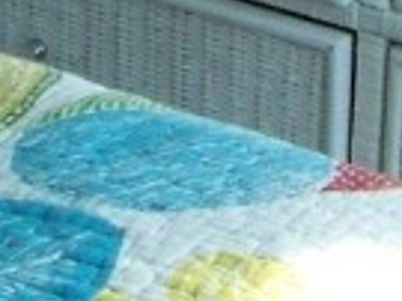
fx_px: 3168
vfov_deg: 5.3
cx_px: 200
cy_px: -399
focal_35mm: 273
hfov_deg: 7.3
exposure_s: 1/30
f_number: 2.8
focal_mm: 5.85
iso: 200
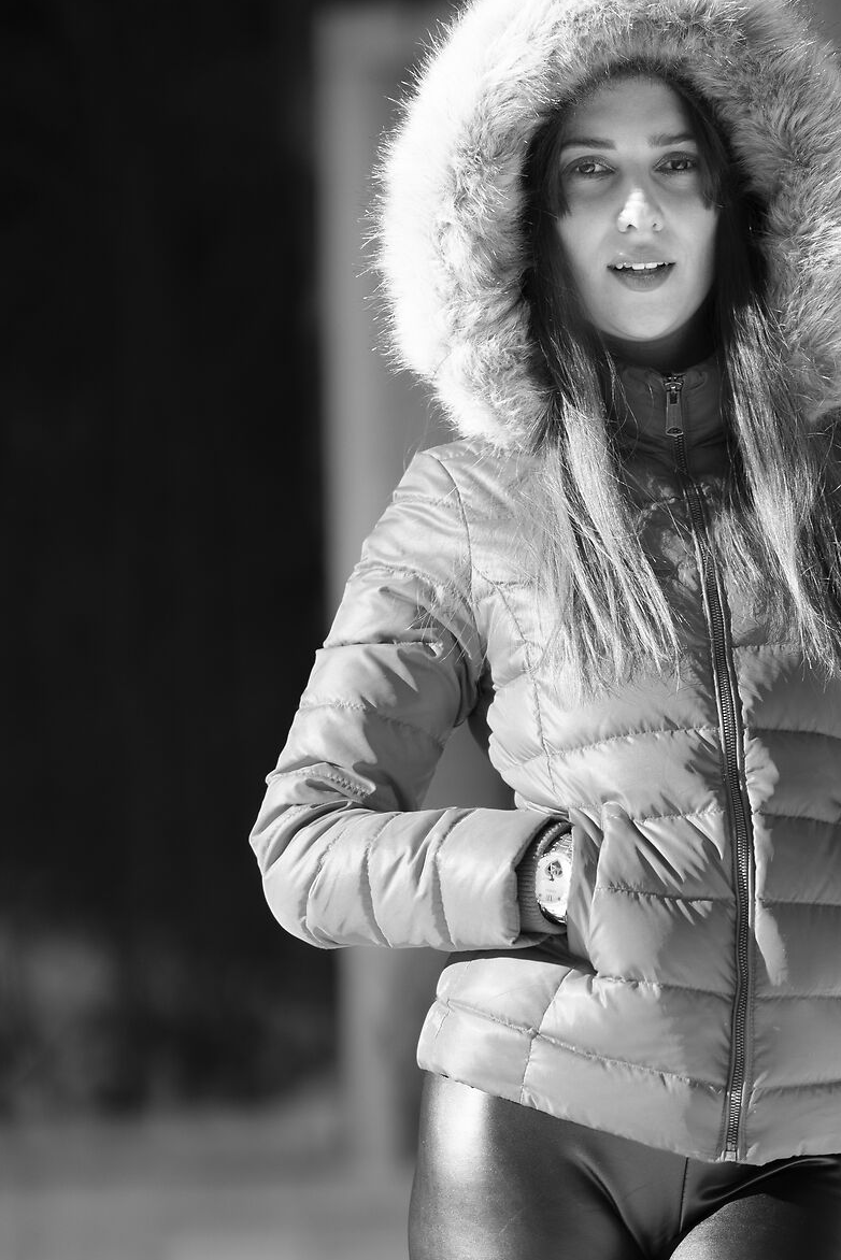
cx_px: 747
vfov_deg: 11.7
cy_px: 1130
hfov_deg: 7.9
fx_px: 6093
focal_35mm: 174
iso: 200
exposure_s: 1/5000
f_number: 1.4
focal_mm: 85
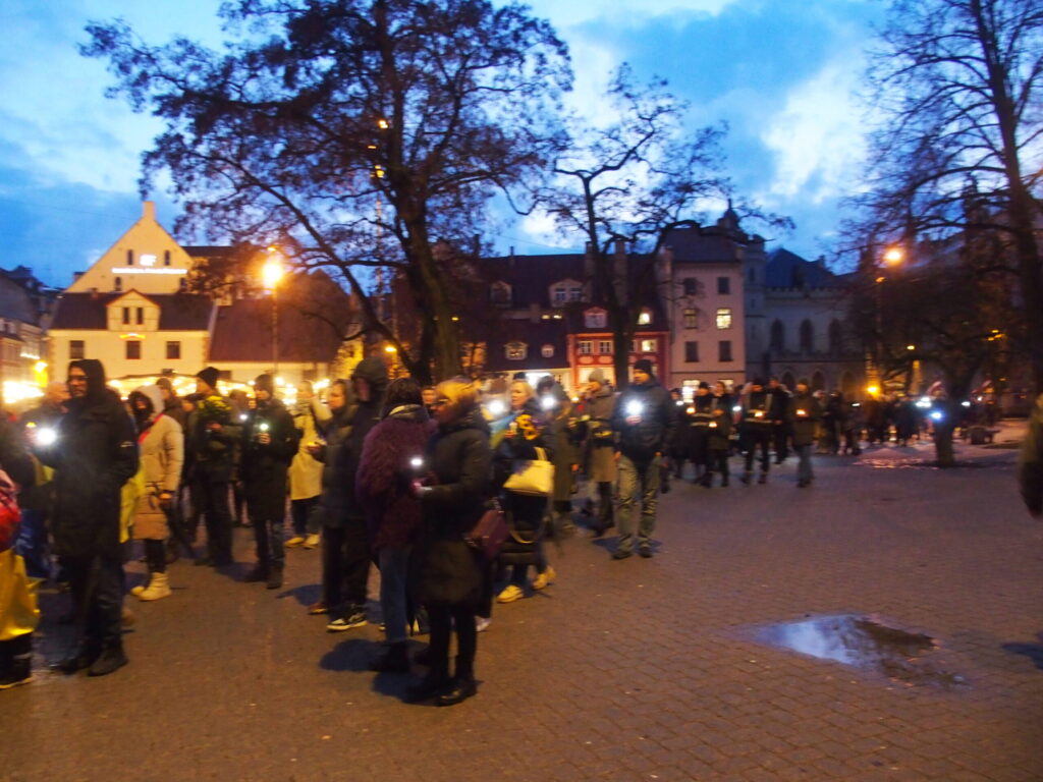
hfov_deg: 63.4
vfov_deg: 49.7
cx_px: 522
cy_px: 391
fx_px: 844
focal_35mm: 28
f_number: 2.8
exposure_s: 1/20
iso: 800
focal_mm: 6
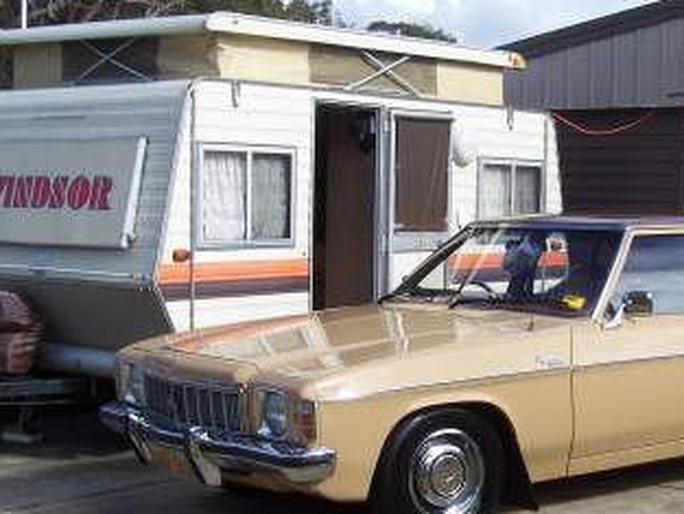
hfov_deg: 28.4
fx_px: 1324
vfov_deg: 21.9
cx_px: 540
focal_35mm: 67
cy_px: 299
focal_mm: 7
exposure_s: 1/350
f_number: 5.6
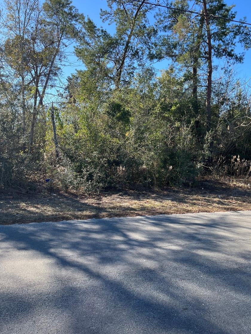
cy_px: 164
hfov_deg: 49.8
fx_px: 271
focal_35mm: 28
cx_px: 130
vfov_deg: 63.4
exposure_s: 1/920
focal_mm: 5.1
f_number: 1.6
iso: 50
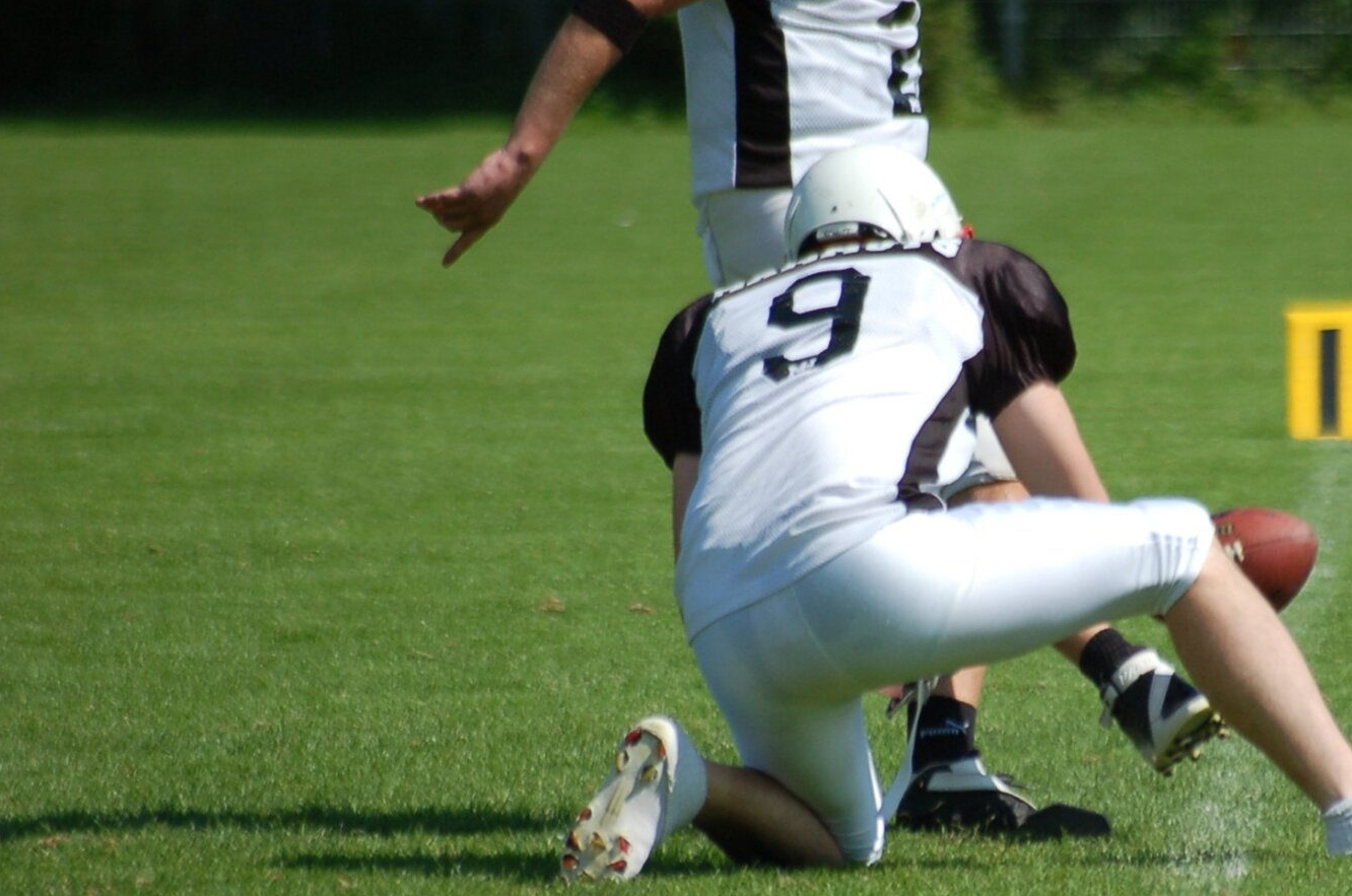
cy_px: 525
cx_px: 1075
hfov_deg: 3.1
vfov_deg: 2.0
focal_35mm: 669
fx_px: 25079
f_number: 5.6
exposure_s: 1/2000
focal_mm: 270
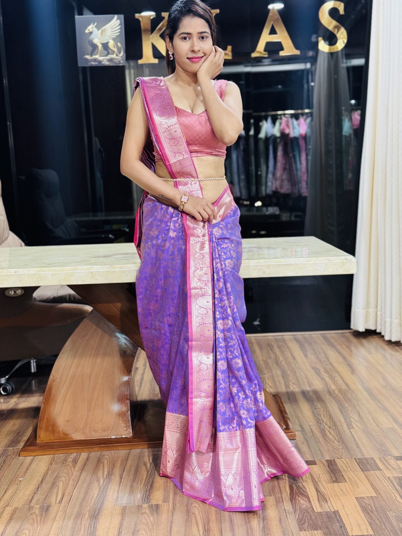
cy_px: 268
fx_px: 743
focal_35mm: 48
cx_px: 201
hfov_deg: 30.3
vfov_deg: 39.7
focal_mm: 6.76
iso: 200
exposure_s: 1/33
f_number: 1.78
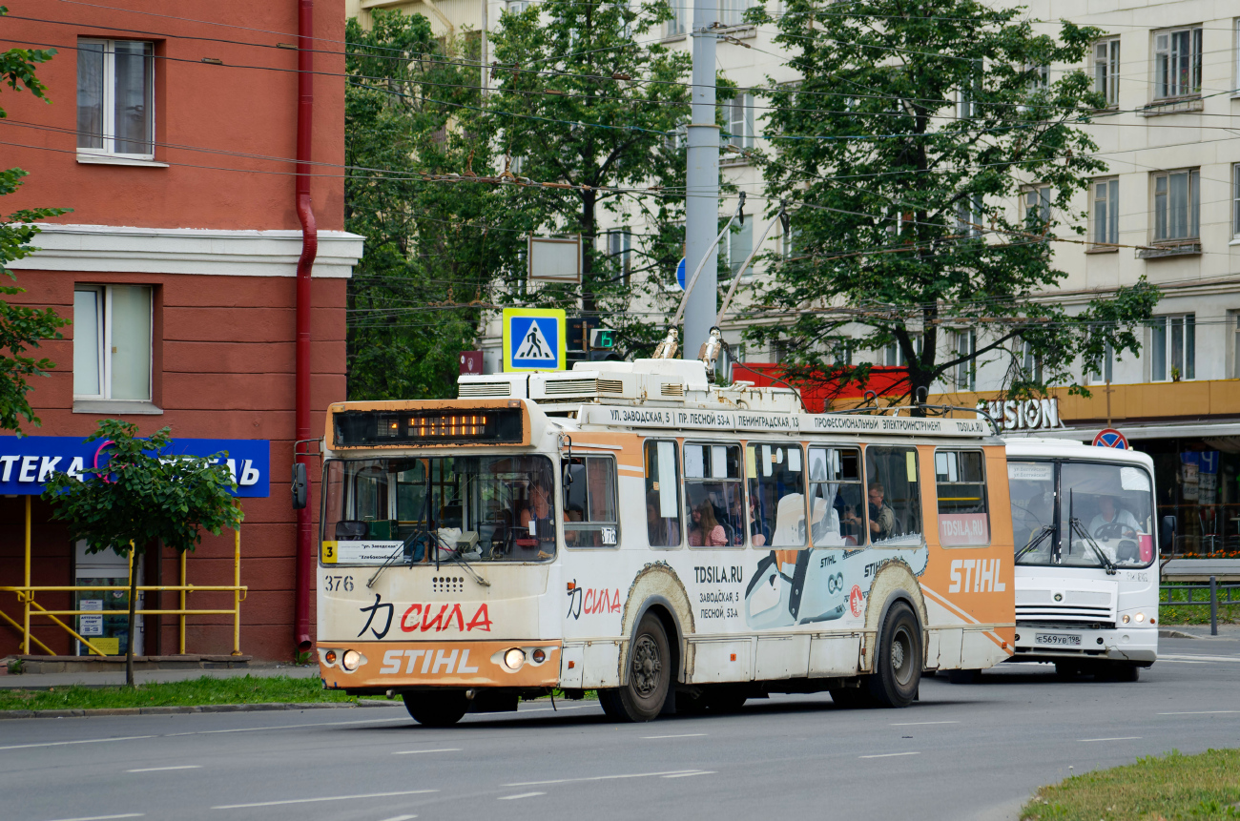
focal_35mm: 188
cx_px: 620
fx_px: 6445
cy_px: 410
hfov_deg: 11.0
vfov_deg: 7.3
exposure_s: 1/400
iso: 250
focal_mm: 125
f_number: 6.3
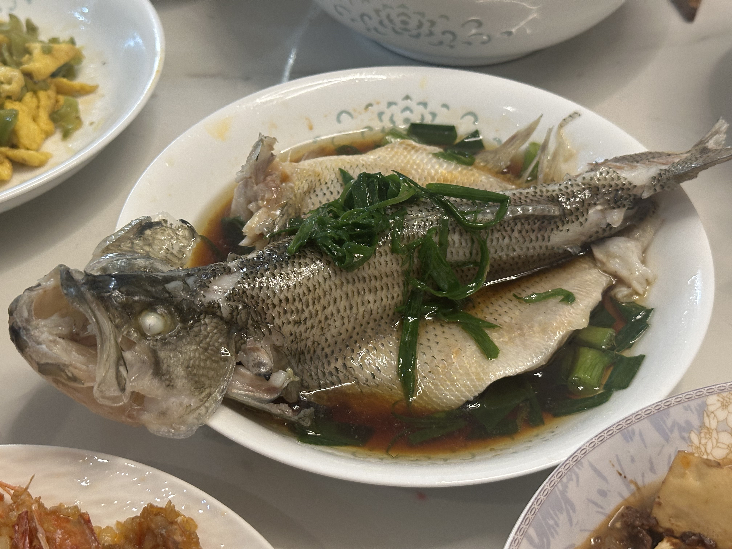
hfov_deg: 39.7
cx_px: 366
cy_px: 274
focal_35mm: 48
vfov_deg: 30.3
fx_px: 1015
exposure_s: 1/60
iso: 200
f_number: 1.8
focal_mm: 6.9
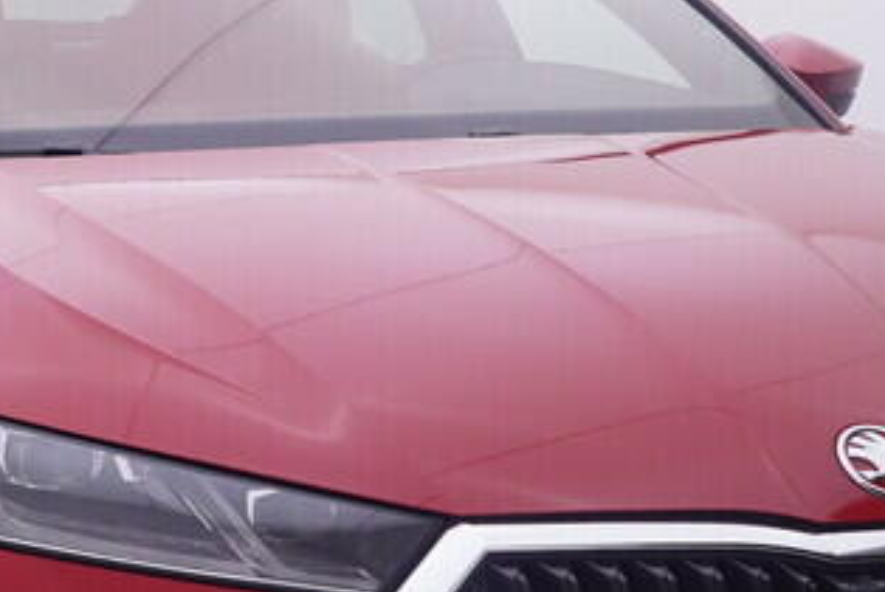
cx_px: 14
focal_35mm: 103
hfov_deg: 19.2
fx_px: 2542
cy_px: 293
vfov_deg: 13.3
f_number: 5
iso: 200
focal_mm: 15
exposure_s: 1/80
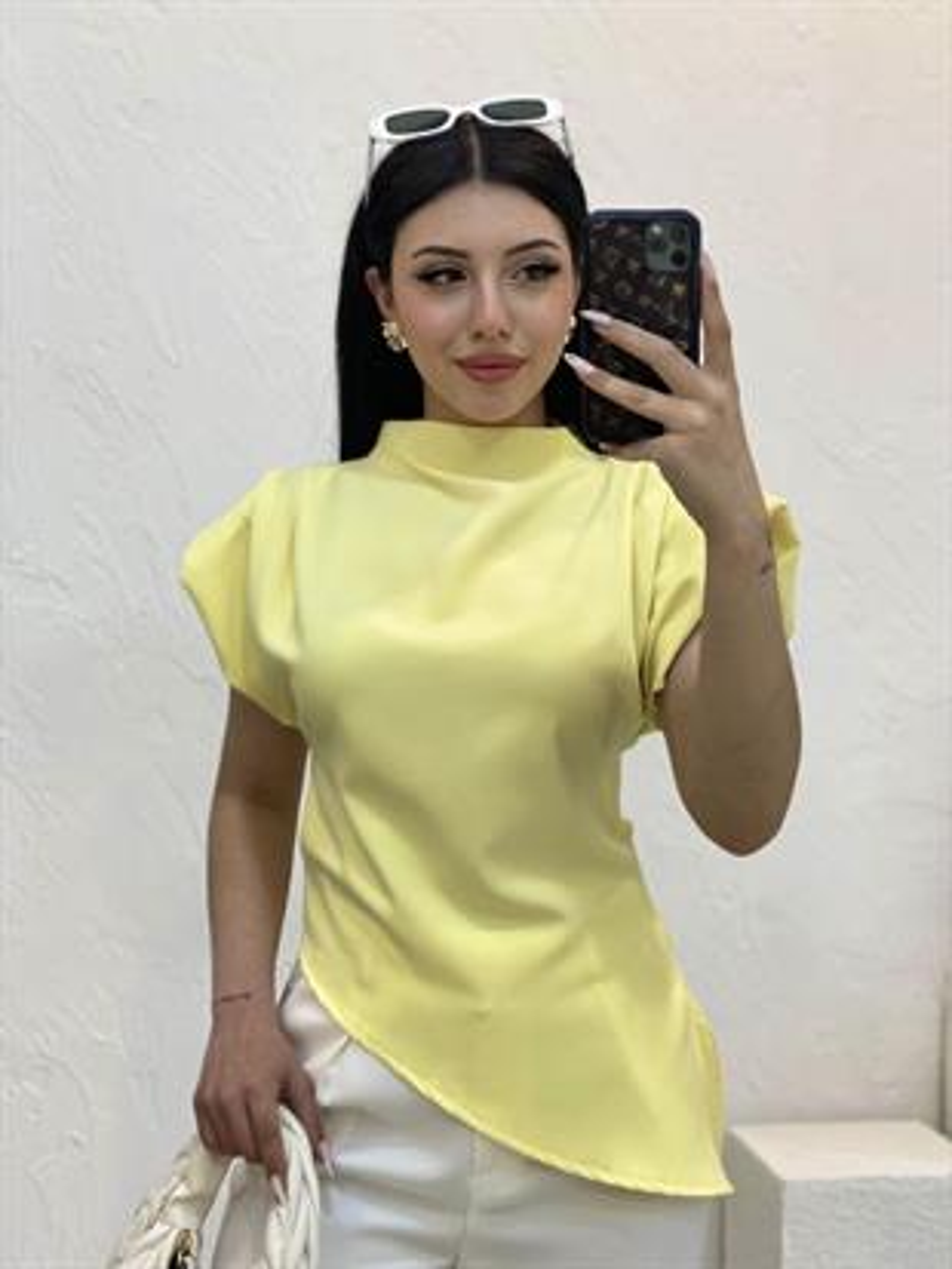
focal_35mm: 52
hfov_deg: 28.0
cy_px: 634
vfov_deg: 36.8
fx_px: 1906
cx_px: 476
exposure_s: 1/122
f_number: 2
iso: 80
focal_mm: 6
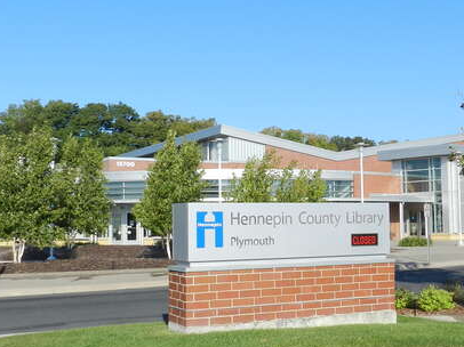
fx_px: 710
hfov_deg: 36.1
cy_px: 171
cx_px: 263
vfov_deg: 27.5
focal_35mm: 53
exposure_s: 1/1000
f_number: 4
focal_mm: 5
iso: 160
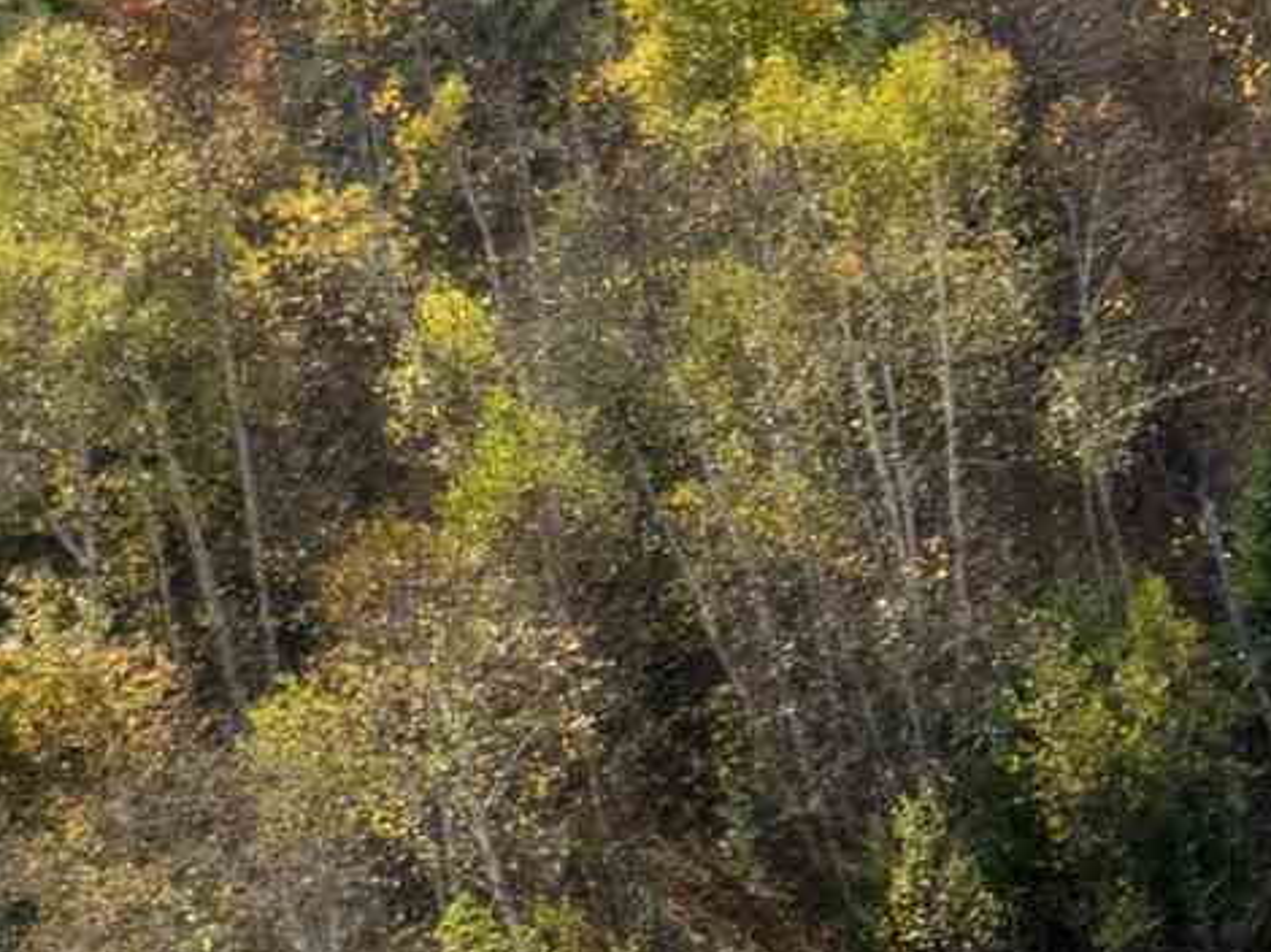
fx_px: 5762
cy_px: -1071
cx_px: 3718
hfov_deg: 9.8
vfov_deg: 8.8
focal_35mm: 157
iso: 170
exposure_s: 1/2500
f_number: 2.8
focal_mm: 12.29
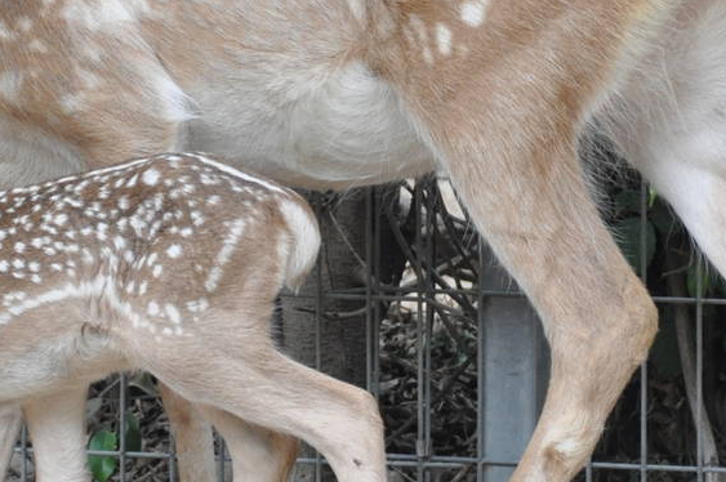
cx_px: 286
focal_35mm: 1023
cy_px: 84
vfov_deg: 1.3
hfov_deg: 2.0
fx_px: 20606
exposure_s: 1/200
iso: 1000
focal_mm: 240
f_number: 5.6
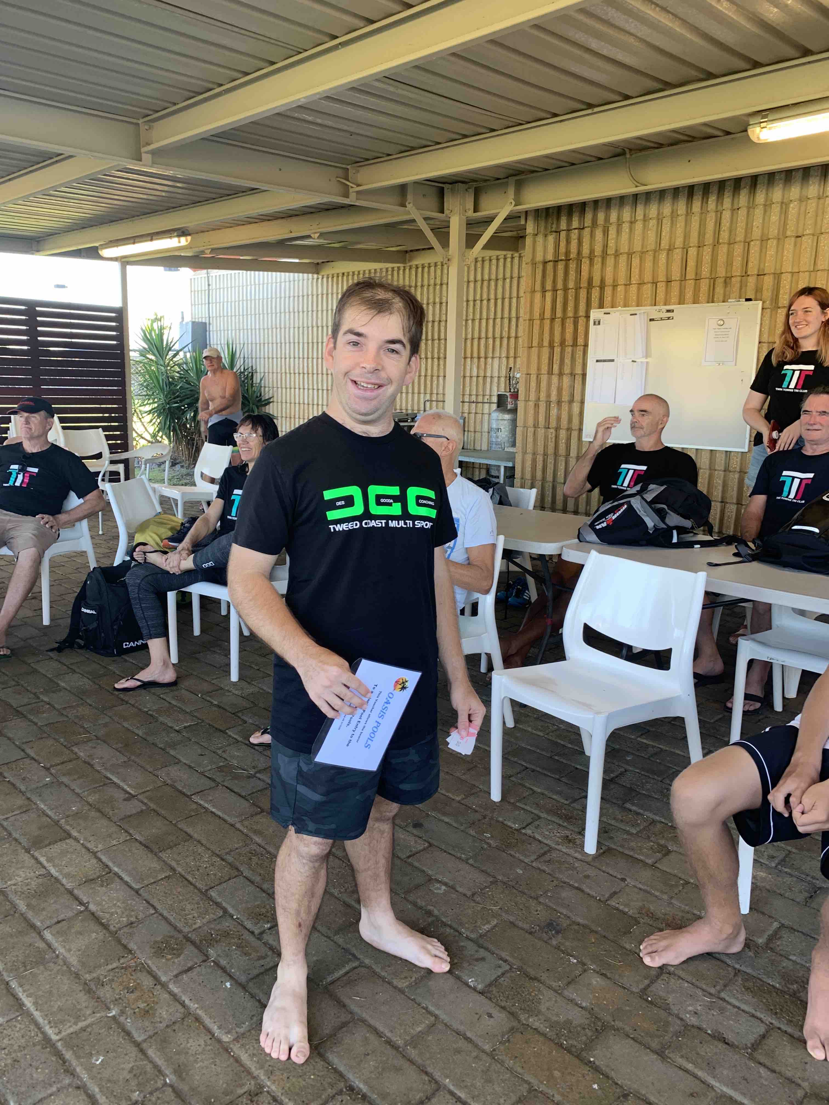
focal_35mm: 26
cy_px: 552
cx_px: 414
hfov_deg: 53.1
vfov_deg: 67.3
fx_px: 830
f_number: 1.8
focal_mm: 4.25
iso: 40
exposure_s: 1/100
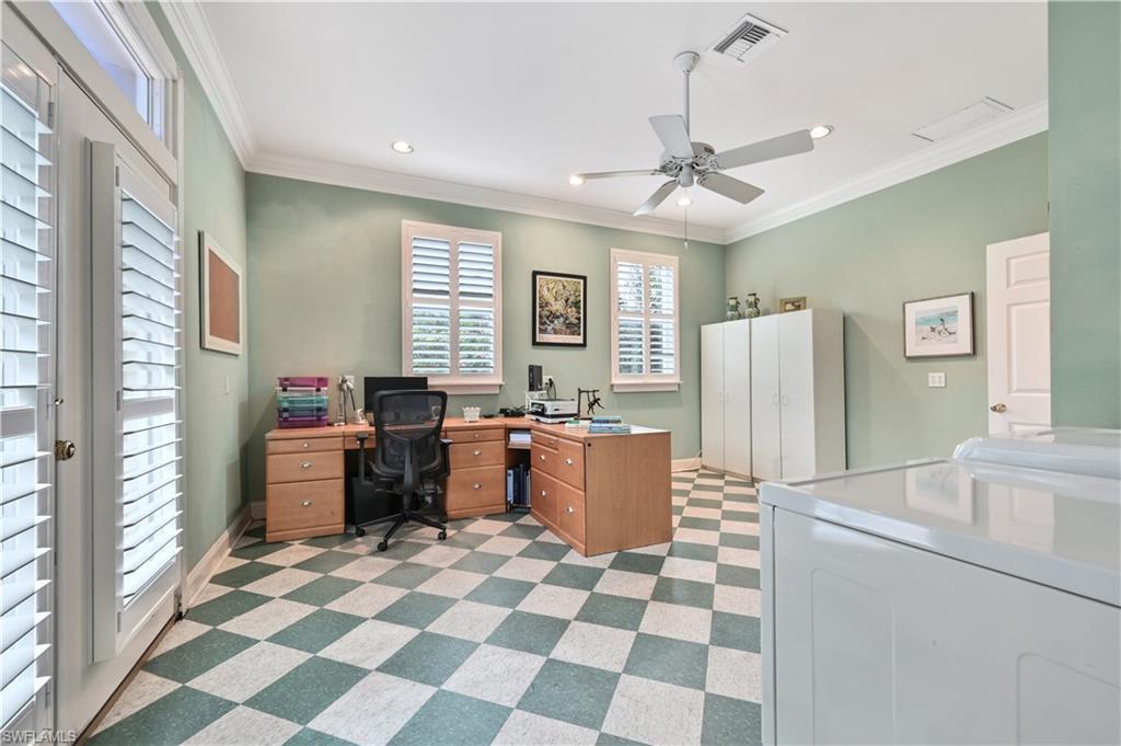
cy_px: 373
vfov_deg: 81.1
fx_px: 436
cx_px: 560
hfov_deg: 104.3
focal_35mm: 14
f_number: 11
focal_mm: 14
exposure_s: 1/1.3
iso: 160
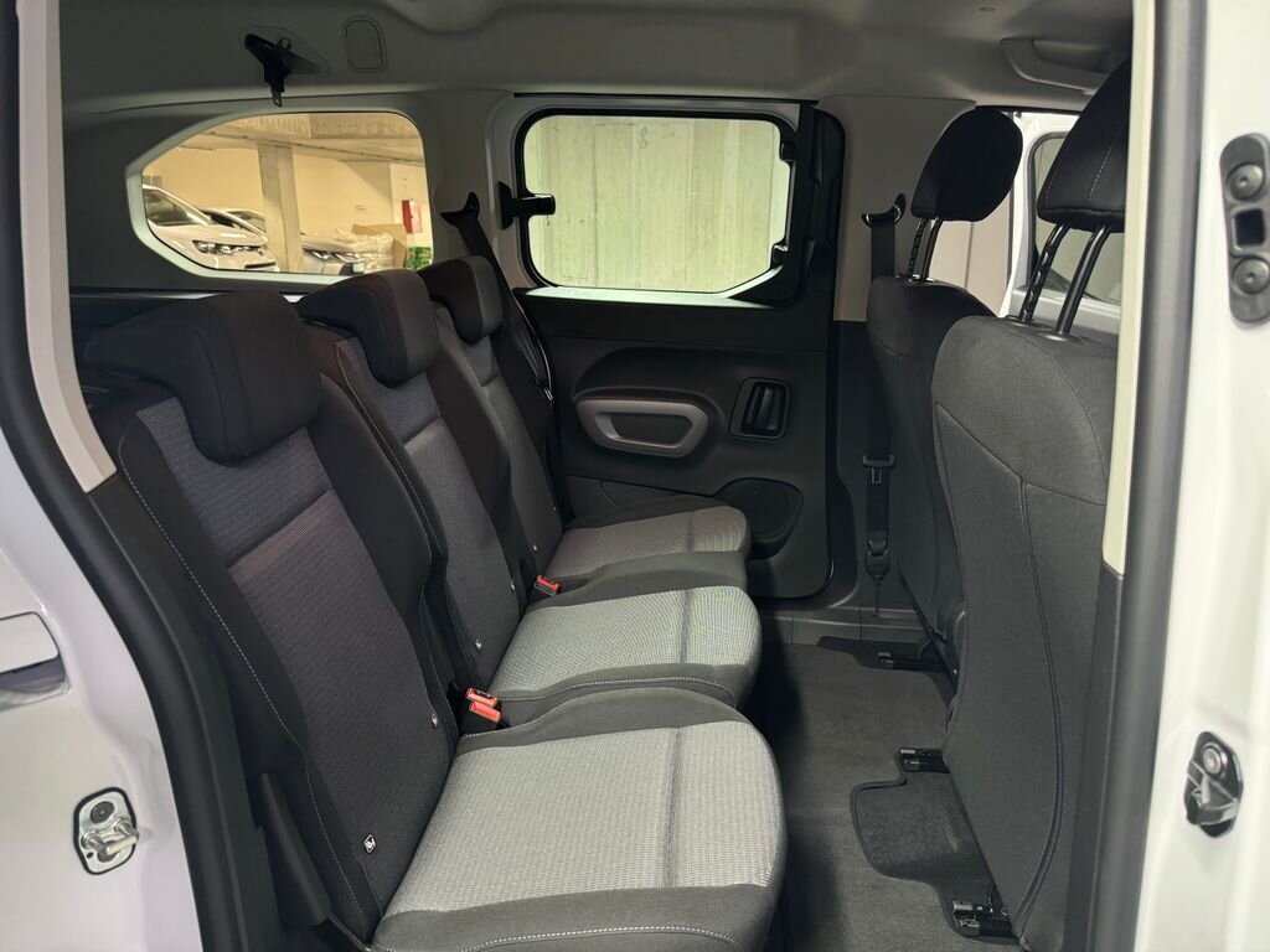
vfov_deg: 56.8
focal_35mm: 24
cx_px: 635
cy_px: 476
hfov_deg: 71.6
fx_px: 881
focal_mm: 6.76
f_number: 1.78
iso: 640
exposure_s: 1/33
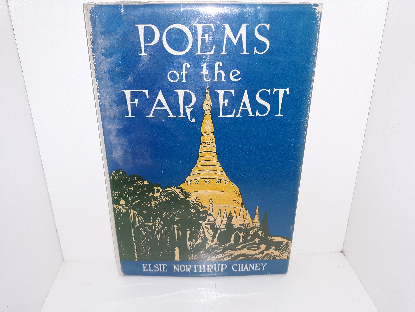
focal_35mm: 28
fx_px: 336
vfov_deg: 49.7
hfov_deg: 63.4
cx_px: 208
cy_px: 156
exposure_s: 1/133
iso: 40
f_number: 1.7
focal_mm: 3.7
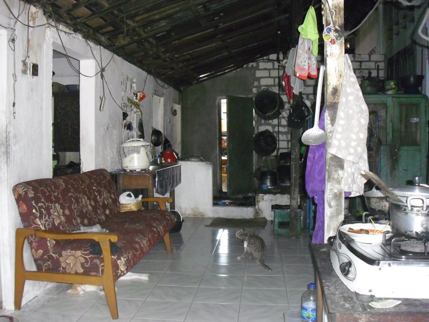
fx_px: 471
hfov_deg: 49.0
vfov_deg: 37.7
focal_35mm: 38
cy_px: 161
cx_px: 214
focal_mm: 6.2
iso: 400
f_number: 2.8
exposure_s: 1/60
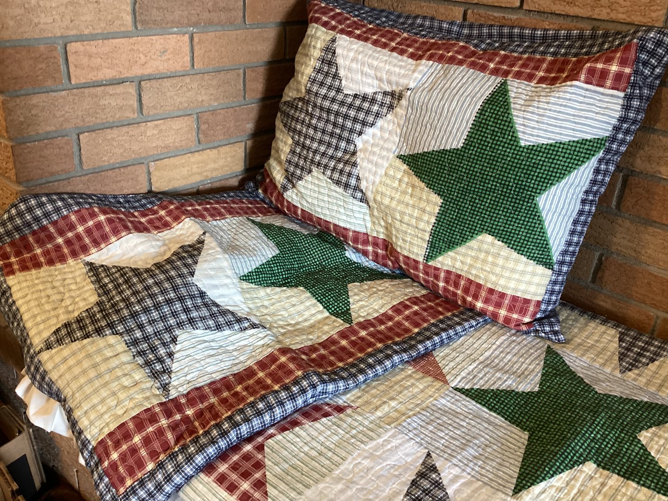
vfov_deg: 45.4
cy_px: 250
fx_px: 598
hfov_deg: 58.3
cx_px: 334
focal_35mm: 31
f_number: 2.4
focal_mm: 3.3
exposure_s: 1/50
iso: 250
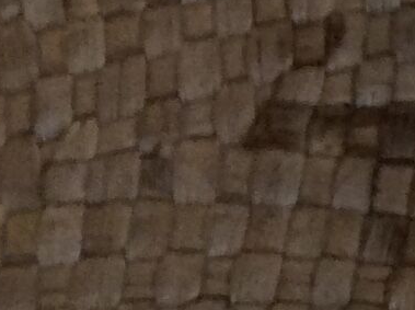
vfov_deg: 6.2
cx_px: 1176
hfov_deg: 8.0
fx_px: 2621
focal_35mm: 219
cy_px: -645
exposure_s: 1/25
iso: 64
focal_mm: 3.3
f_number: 2.4
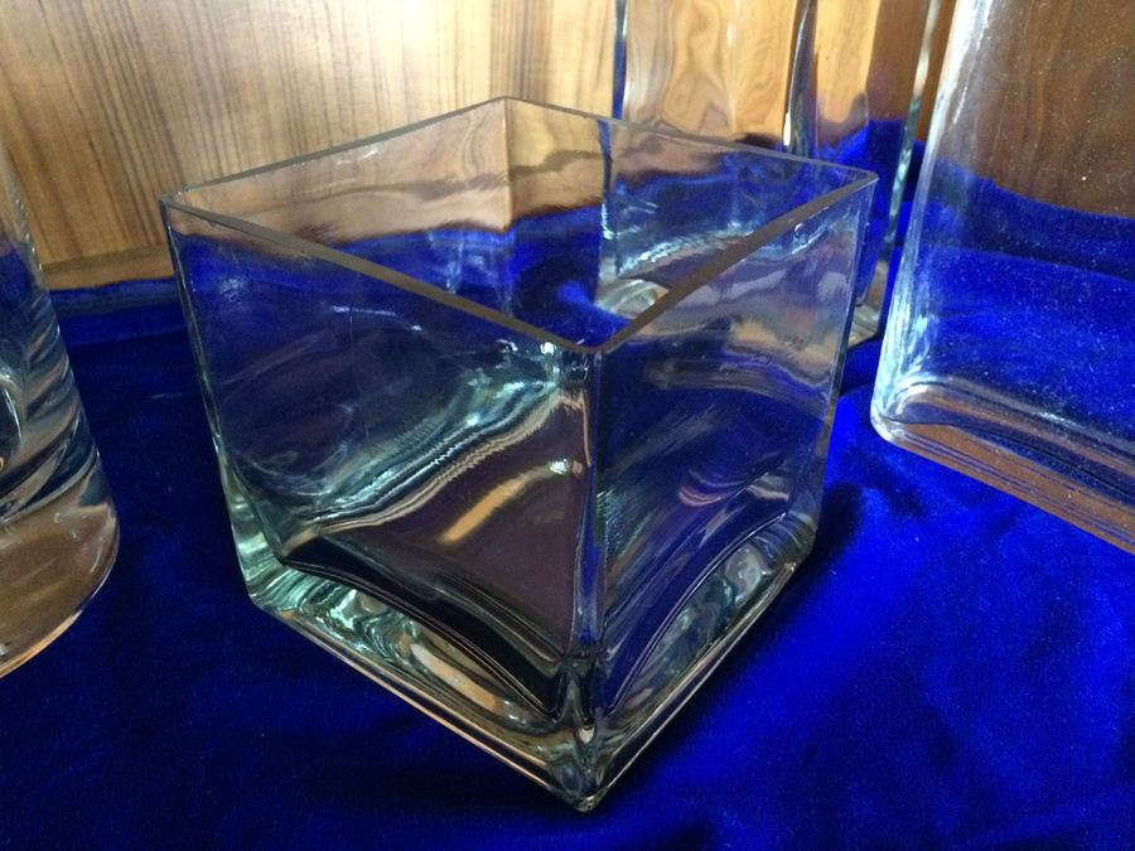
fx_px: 984
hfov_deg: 60.0
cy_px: 426
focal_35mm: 30
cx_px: 568
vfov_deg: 46.8
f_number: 2.2
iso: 400
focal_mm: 4.12
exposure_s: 1/15
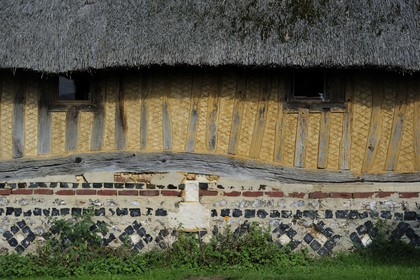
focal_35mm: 120
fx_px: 1400
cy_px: 140
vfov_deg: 11.4
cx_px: 210
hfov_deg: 17.1
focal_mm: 120
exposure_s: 1/200
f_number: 13
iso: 200
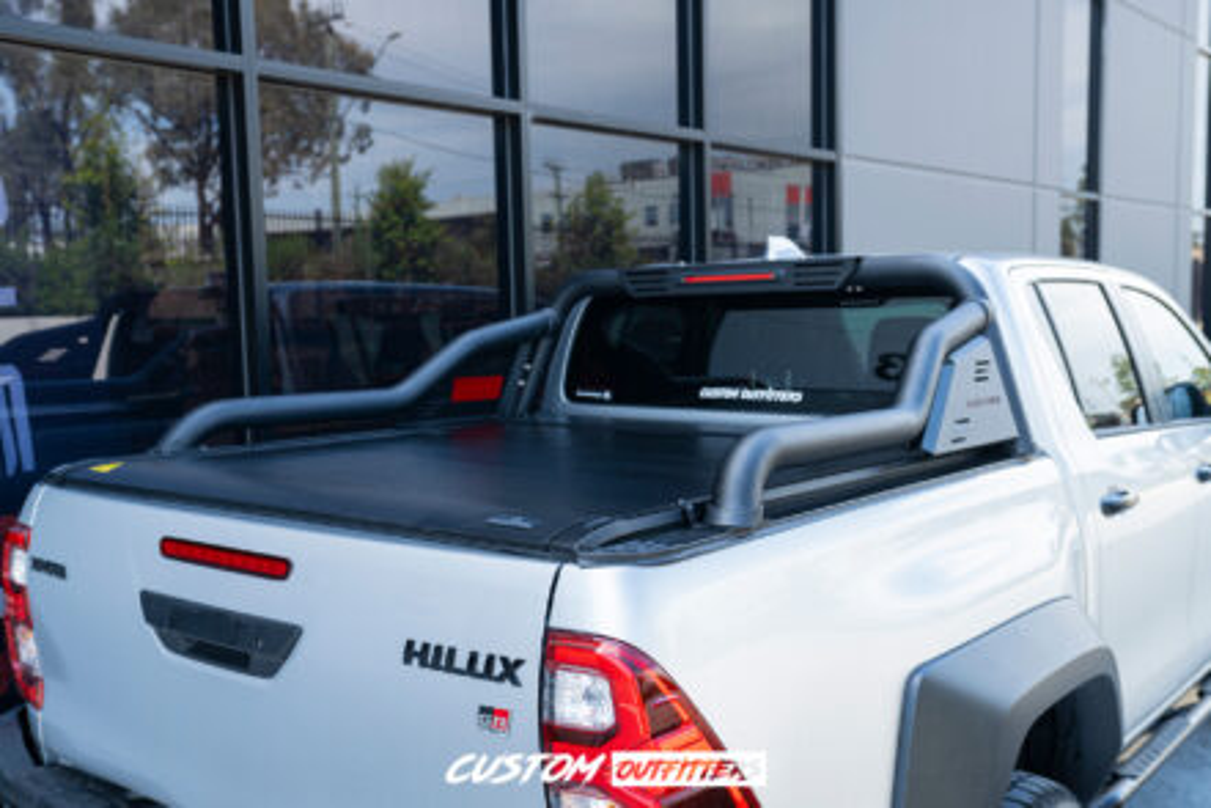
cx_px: 606
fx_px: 1043
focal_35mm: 31
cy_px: 404
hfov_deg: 60.3
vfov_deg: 42.3
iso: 160
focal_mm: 31
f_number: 4
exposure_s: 1/60
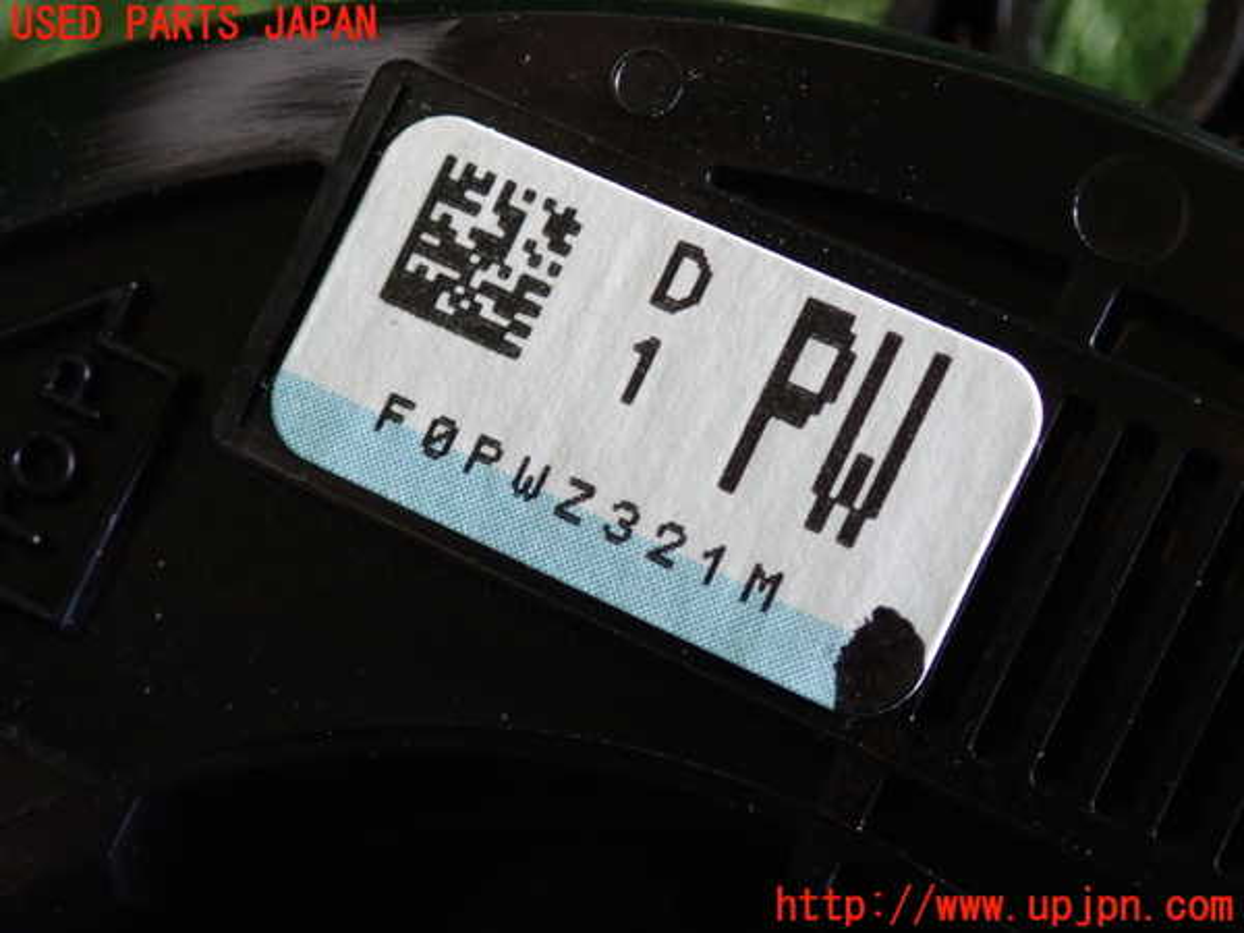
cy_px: 466
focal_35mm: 94
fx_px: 3378
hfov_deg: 20.9
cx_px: 622
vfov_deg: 15.7
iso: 800
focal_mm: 16.79
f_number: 4.7
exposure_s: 1/50
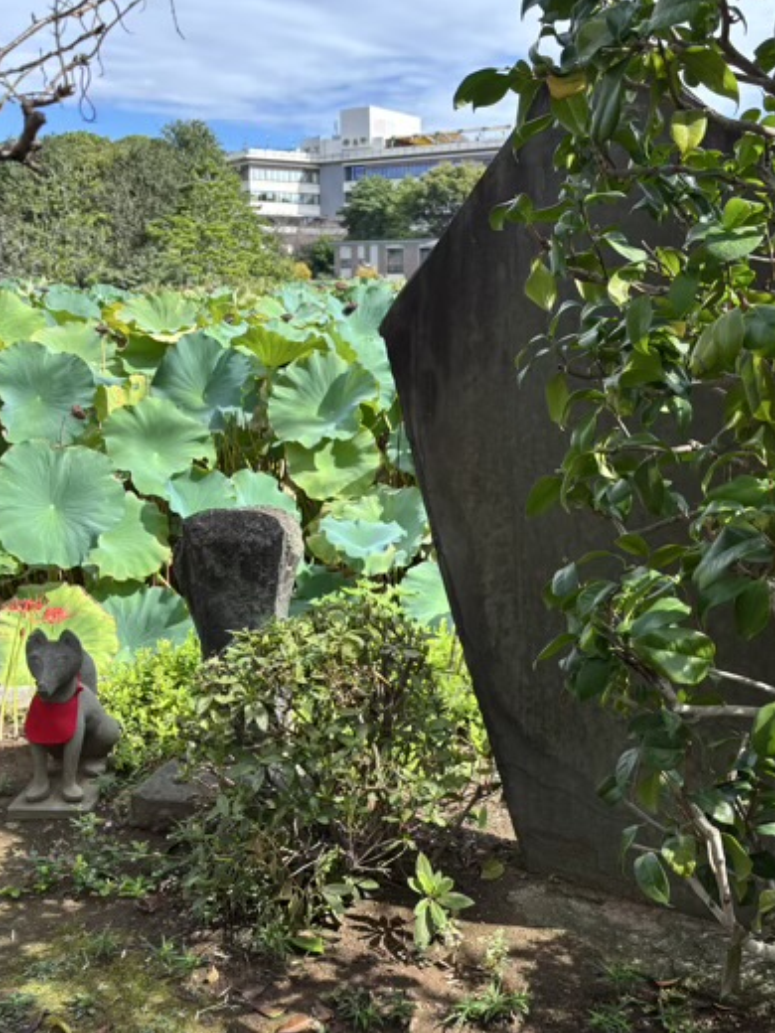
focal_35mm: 35
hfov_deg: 40.5
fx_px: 1045
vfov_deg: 52.6
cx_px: 459
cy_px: 514
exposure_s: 1/1068
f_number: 1.6
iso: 50
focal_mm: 5.96
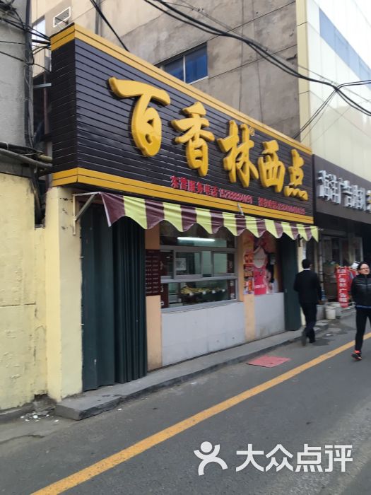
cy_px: 248
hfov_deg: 48.2
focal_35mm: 29
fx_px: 414
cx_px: 186
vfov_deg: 61.7
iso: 25
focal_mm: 4.15
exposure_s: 1/33
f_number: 2.2
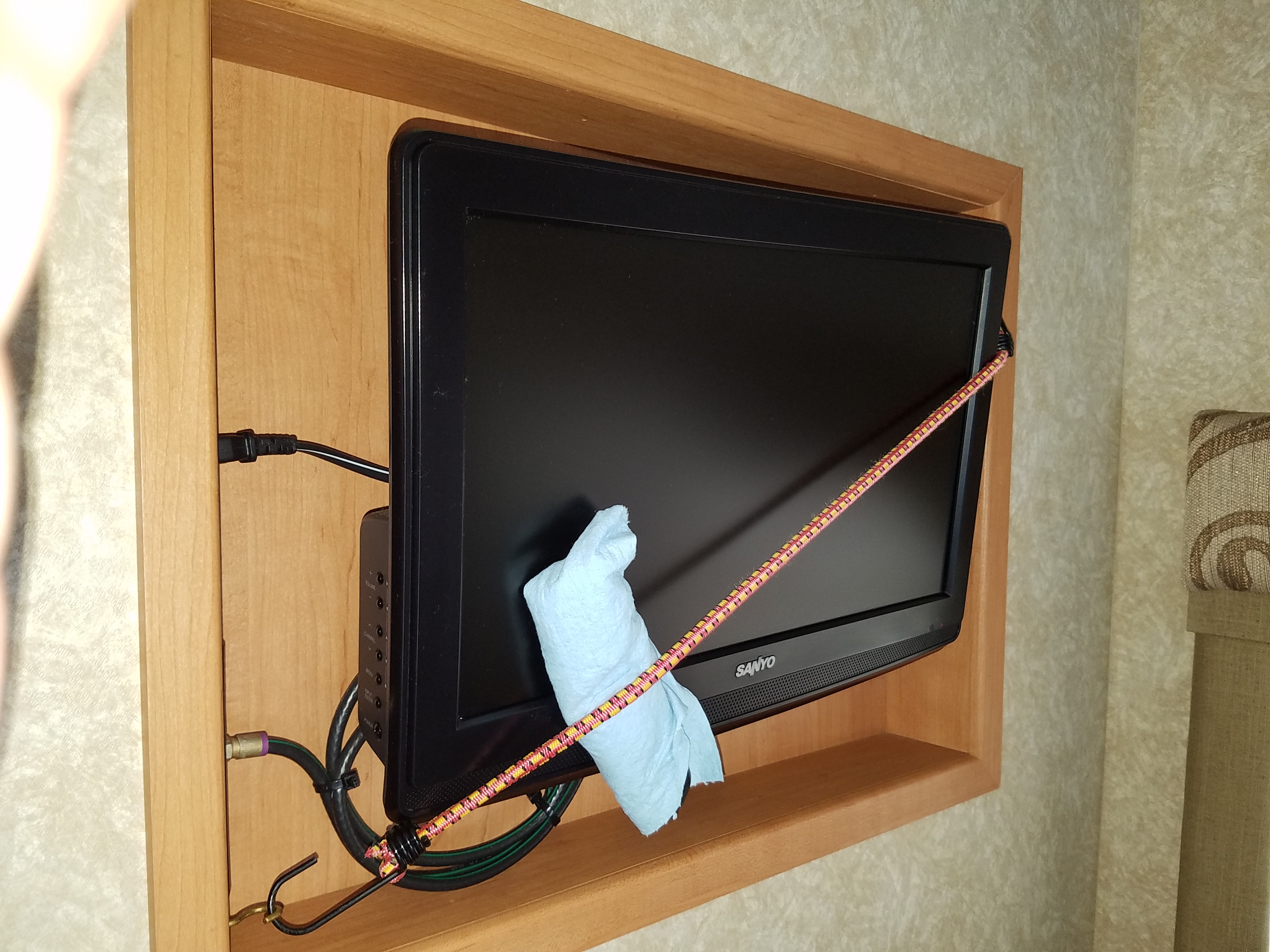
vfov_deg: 53.1
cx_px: 635
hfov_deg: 67.3
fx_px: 954
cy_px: 476
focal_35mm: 26
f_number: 1.7
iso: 100
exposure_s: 1/40
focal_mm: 4.2
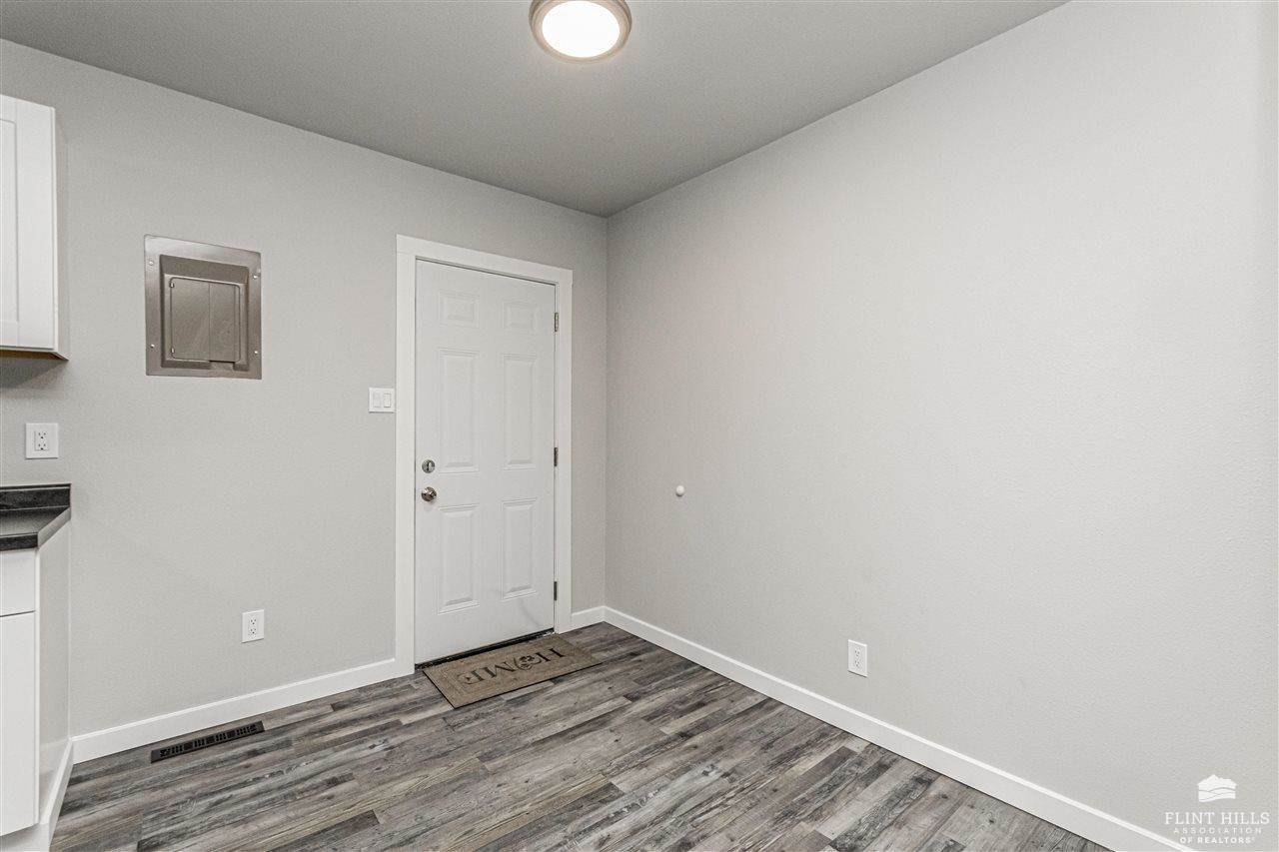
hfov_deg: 100.4
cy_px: 426
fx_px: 533
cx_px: 640
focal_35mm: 15
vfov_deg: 77.3
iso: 2500
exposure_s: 1/60
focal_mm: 10
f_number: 10
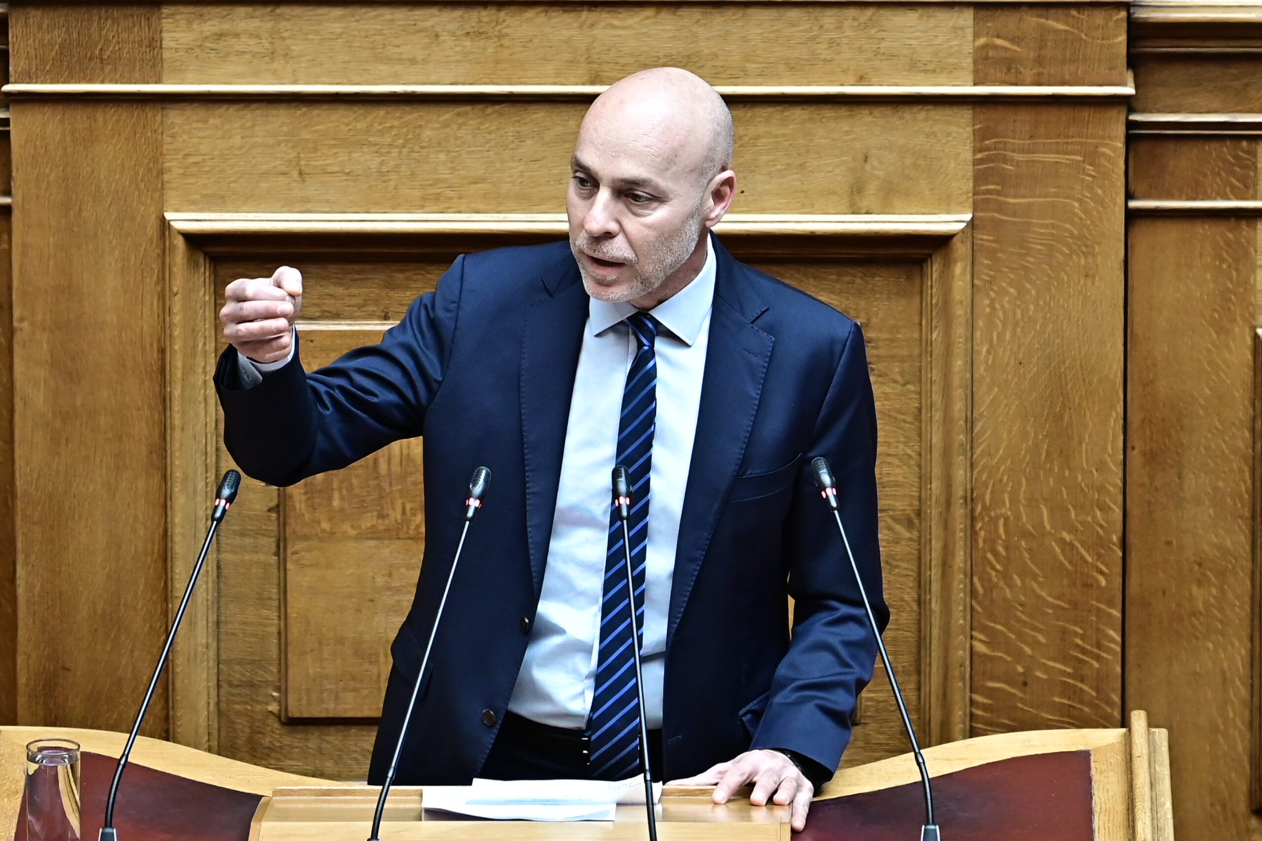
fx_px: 10516
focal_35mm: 300
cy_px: 420
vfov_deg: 4.6
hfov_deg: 6.9
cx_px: 631
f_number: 2.8
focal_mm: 200
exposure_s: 1/800
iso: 1600
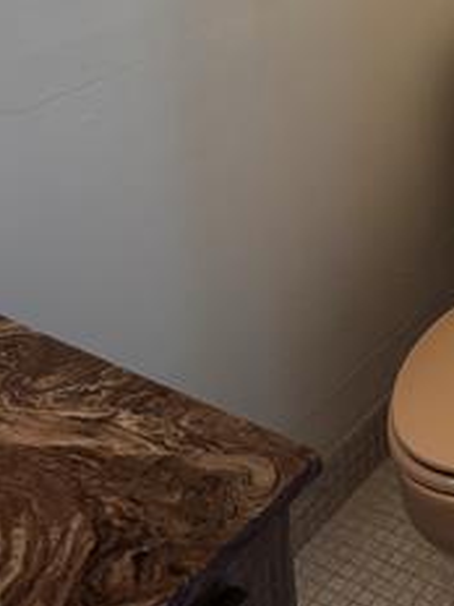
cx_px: 543
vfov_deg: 27.8
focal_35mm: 62
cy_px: -97
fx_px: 1084
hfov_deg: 21.9
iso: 160
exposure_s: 1/60
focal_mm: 6.76
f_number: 1.78
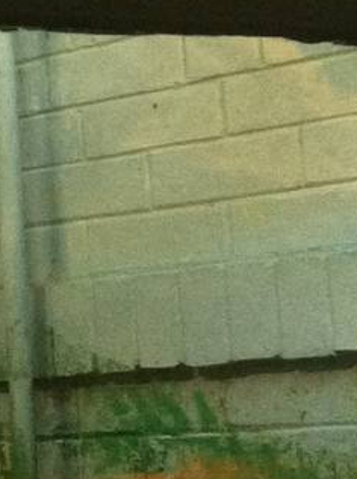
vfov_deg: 10.9
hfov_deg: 8.0
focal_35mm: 177
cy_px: -161
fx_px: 2441
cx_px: -314
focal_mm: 3.85
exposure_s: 1/15
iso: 250
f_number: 2.8
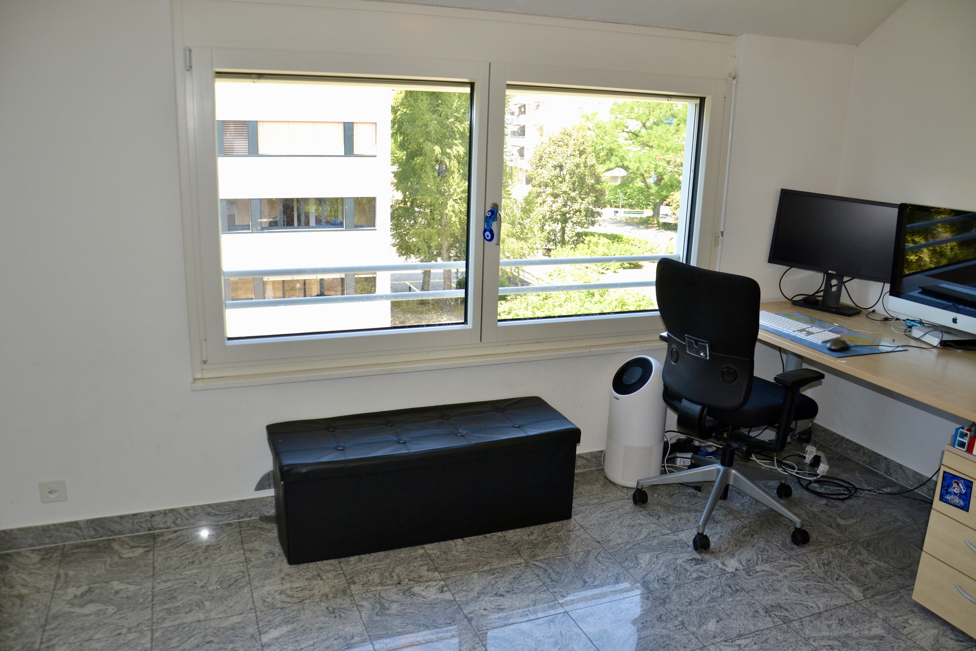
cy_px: 326
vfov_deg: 47.9
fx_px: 732
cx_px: 488
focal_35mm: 27
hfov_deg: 67.4
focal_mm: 18
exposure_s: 1/200
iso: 400
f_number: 3.5
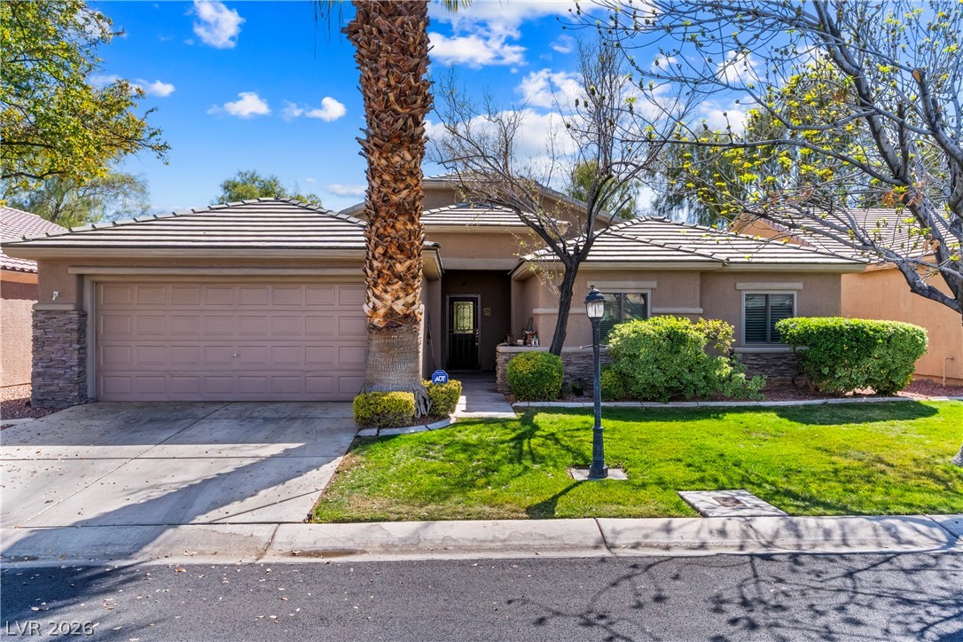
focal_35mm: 23
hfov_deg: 76.1
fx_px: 615
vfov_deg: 55.1
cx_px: 482
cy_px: 321
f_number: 8
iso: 320
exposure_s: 1/8000
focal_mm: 23
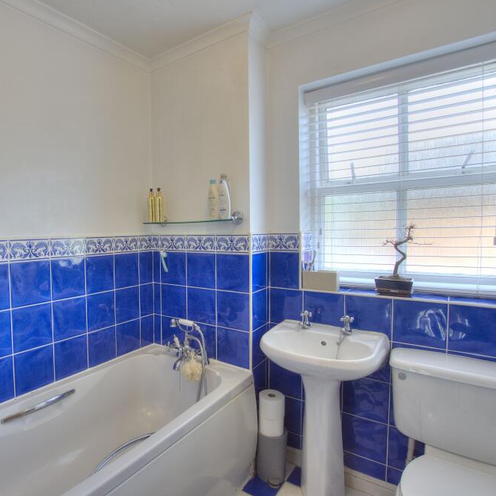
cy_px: 241
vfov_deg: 70.5
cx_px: 164
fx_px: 351
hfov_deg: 68.4
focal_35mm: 22
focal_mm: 11
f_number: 8
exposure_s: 1/25
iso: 400
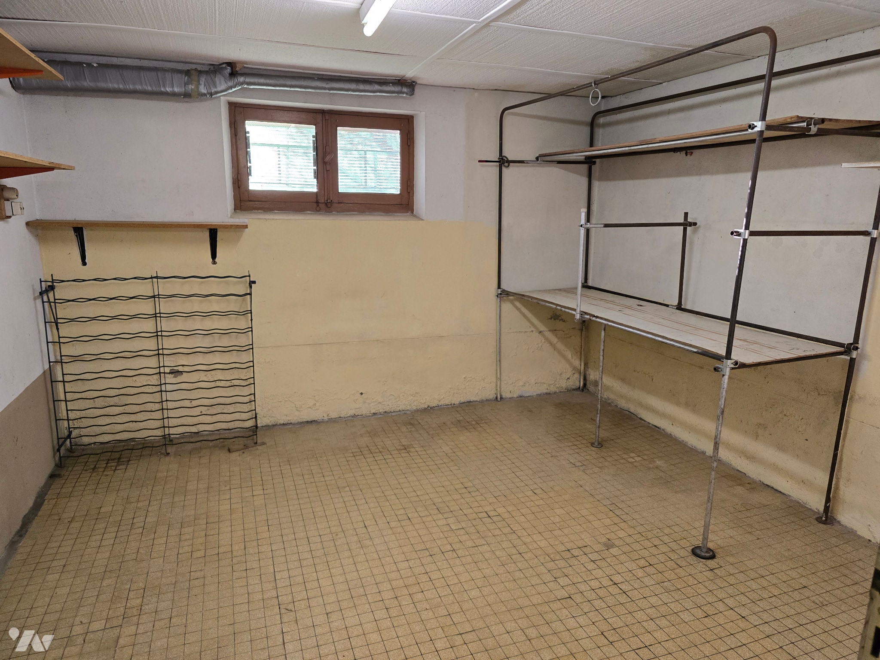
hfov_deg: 73.9
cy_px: 330
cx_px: 440
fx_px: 585
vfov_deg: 58.9
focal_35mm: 23
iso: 400
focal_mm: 6.3
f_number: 1.7
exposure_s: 1/100
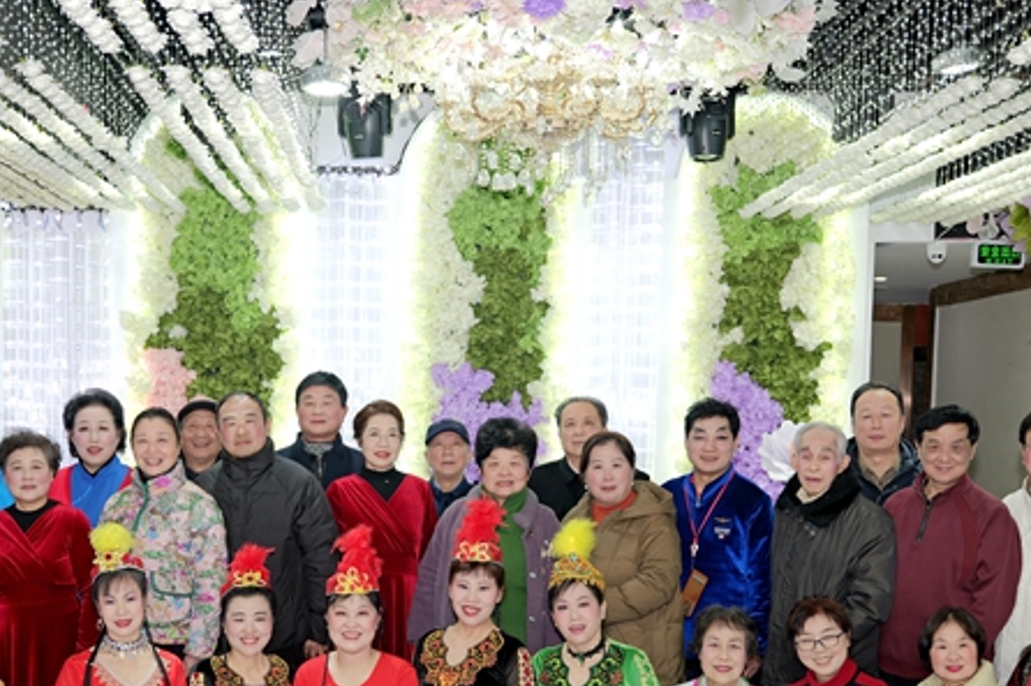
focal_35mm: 52
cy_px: 549
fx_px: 1489
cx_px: 384
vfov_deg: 25.5
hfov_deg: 38.0
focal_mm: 29
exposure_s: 1/125
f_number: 2.8
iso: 250
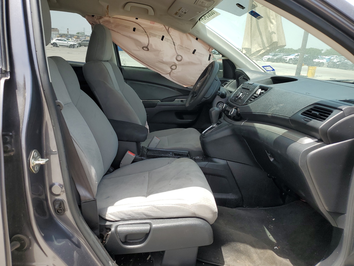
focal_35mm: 26
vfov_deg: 53.1
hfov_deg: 67.3
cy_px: 133
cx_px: 177
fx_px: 266
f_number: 1.5
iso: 50
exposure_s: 1/833
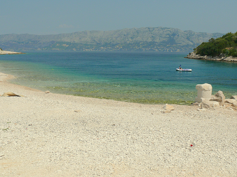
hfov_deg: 50.1
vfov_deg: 38.6
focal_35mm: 37
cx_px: 121
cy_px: 93
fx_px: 253
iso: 100
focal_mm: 7.4
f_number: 6.3
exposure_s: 1/400
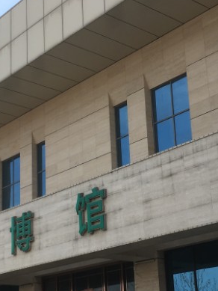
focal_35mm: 73
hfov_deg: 20.1
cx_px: 74
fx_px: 613
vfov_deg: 26.6
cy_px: 180
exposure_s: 1/801
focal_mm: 4.15
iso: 25
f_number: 2.2
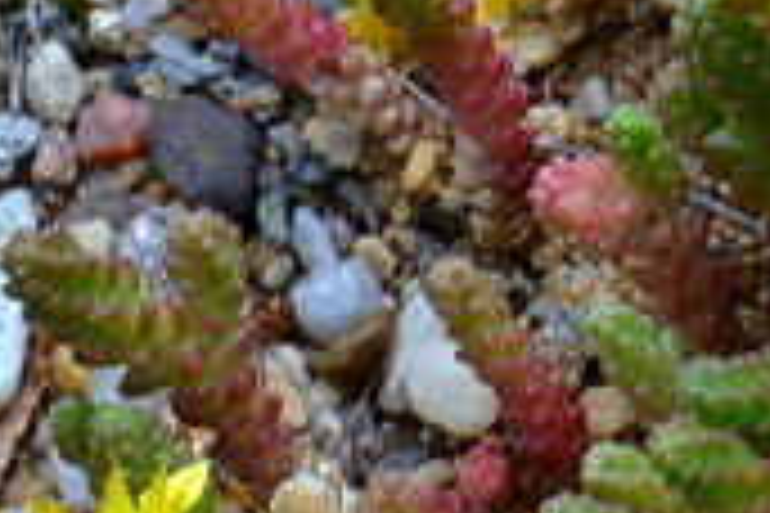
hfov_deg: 6.5
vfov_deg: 4.3
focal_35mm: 314
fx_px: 6713
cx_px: 1090
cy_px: -331
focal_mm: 55
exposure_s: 1/5
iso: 100
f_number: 20
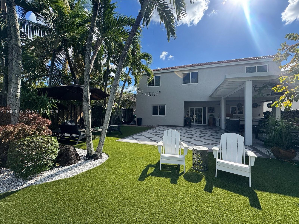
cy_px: 112
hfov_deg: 102.1
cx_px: 150
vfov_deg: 85.7
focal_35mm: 14
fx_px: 121
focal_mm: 2.22
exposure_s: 1/889
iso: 50
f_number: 2.2
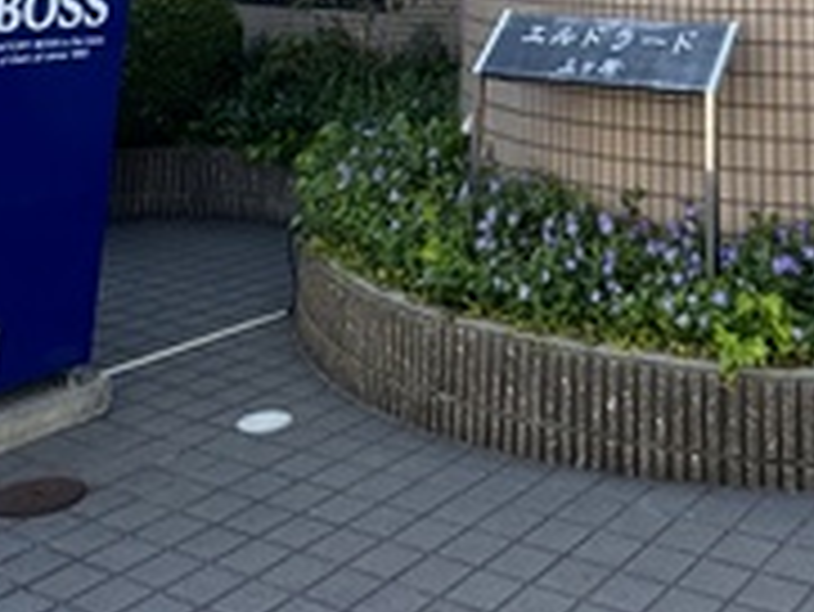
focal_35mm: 54
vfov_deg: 20.7
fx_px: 1271
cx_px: 639
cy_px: -425
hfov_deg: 34.5
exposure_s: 1/533
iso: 40
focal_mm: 2.22
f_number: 2.2
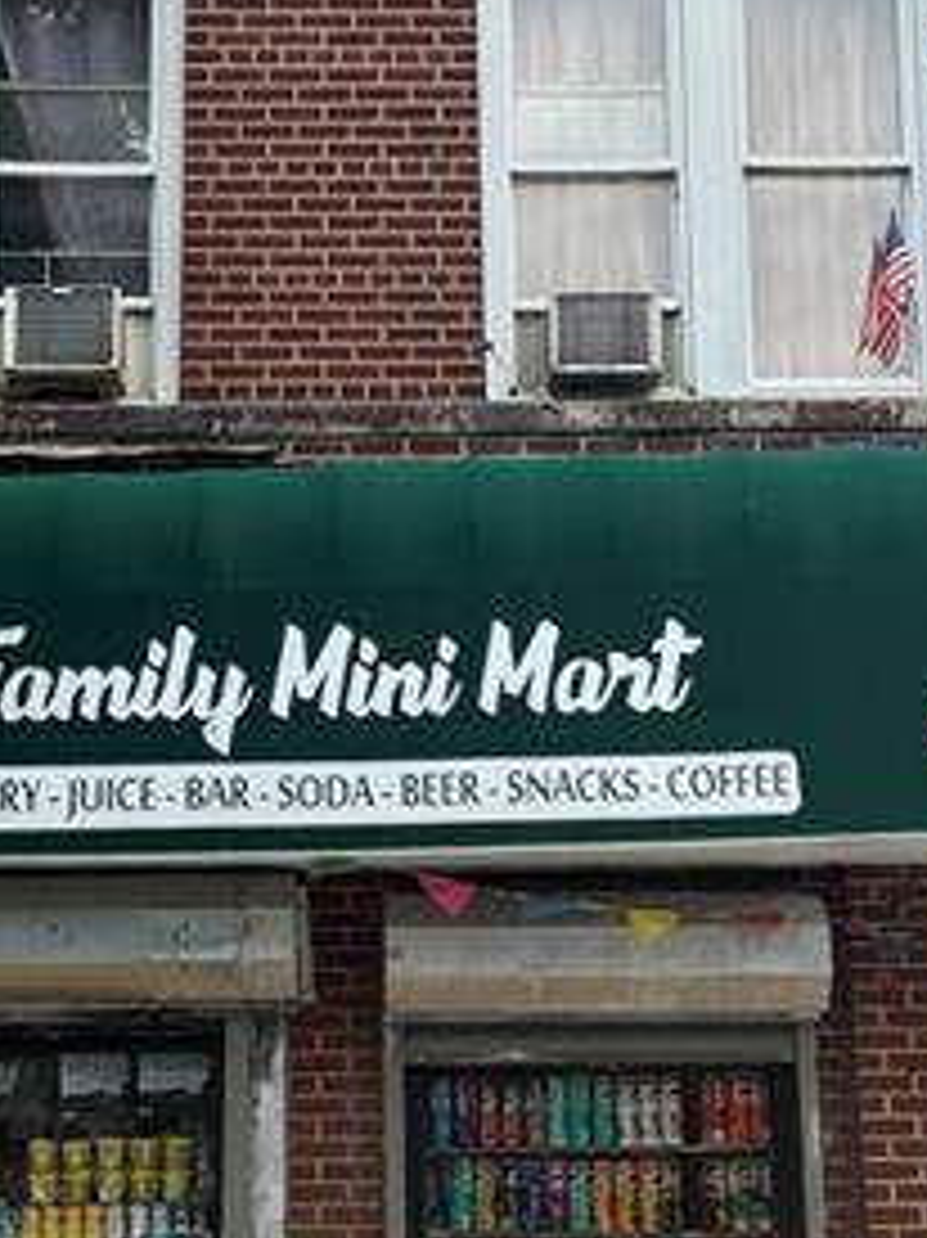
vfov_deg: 29.0
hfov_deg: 21.9
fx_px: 2394
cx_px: 418
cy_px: 630
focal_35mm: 67
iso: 80
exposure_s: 1/4310
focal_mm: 6.76
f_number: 1.78
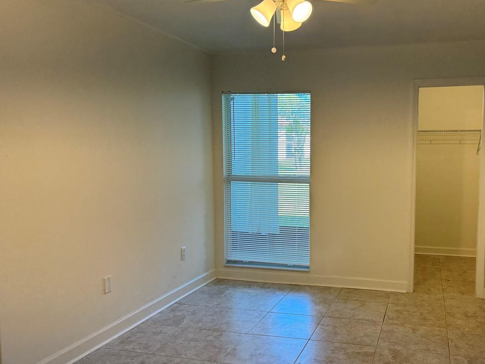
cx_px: 314
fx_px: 462
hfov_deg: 54.5
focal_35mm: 33
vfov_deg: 42.9
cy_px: 193
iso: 100
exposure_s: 1/122
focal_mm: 6.76
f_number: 1.78
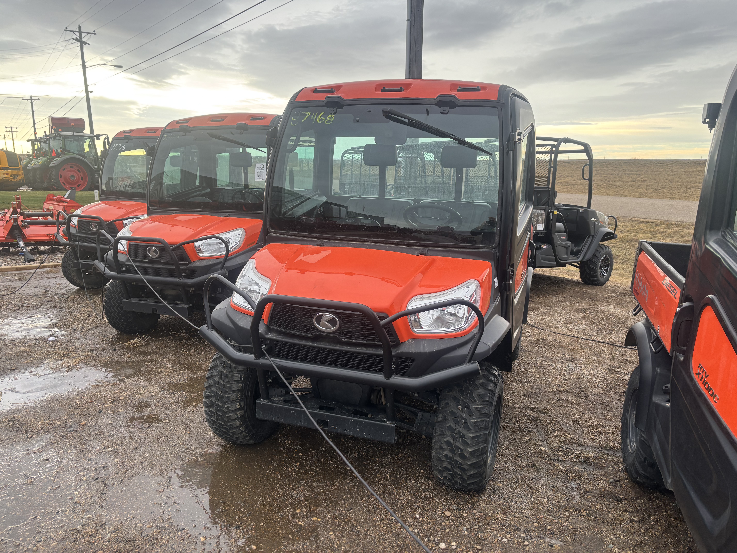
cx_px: 368
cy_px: 276
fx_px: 554
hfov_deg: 67.3
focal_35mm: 26
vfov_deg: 53.1
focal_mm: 5.96
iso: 40
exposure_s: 1/121
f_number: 1.6
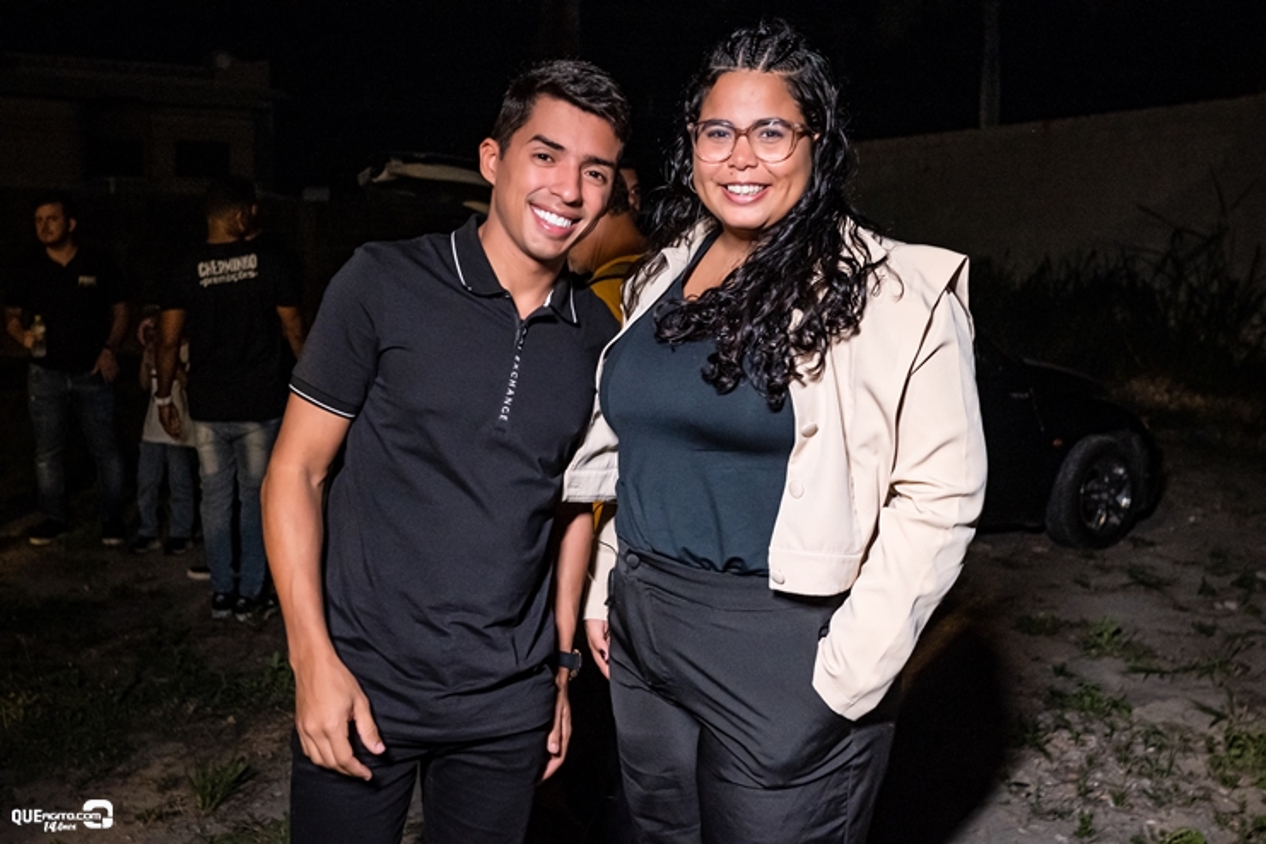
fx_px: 1266
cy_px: 422
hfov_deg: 53.1
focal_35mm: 36
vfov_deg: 36.9
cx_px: 633
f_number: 2.8
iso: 2500
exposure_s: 1/250
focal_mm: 24
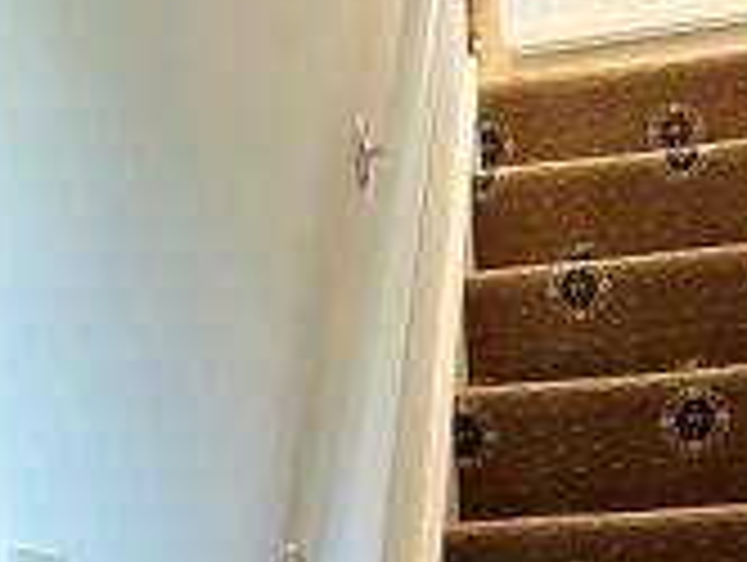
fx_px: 1729
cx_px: 162
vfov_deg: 15.8
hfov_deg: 24.0
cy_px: 1007
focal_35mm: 80
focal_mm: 2.2
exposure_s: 1/100
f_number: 2.2
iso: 64
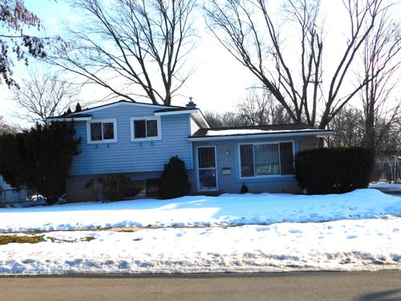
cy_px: 150
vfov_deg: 36.0
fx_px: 463
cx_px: 200
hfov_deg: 46.8
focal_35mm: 40
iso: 125
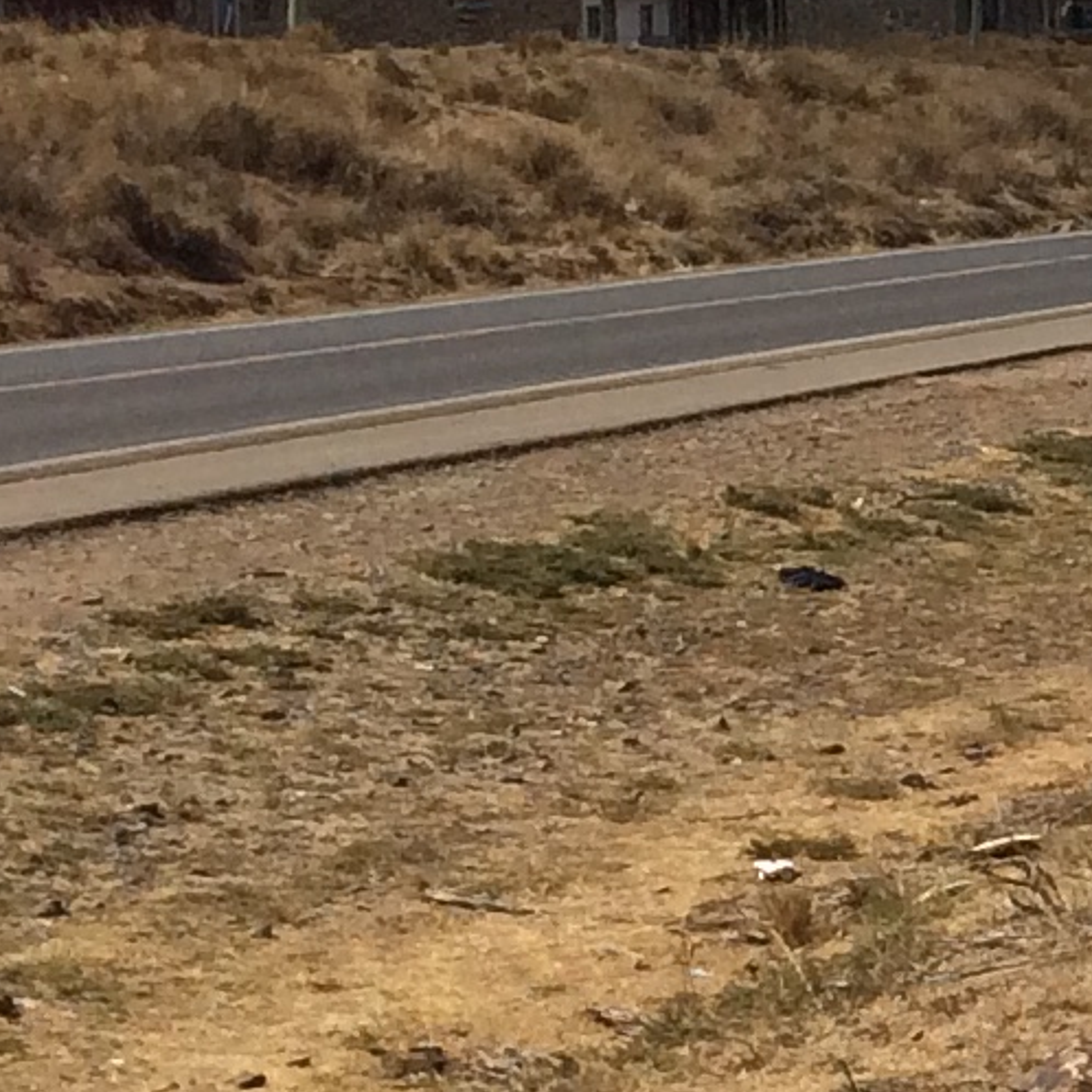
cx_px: 2947
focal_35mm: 168
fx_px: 5996
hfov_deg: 9.0
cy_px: 270
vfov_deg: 10.4
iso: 32
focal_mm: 4.15
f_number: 2.2
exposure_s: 1/3731
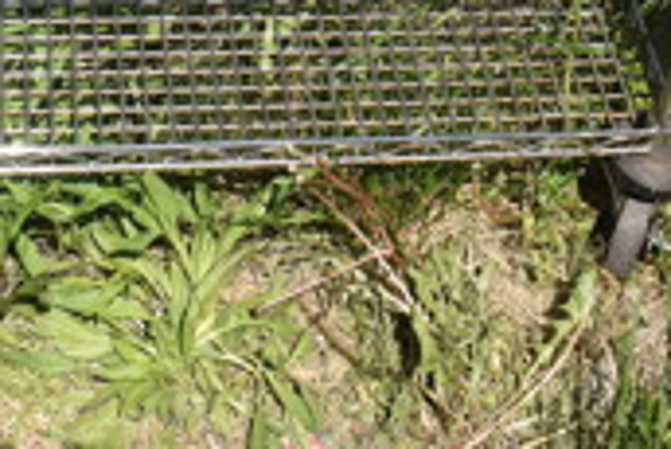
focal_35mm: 96
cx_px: 304
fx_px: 1791
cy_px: -305
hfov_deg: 21.2
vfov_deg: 13.2
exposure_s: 1/320
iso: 100
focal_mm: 18
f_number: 7.1
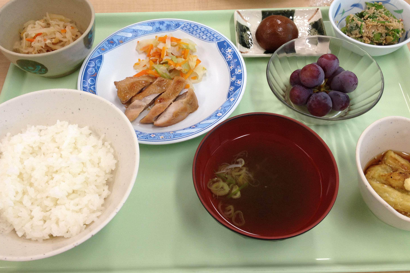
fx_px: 467
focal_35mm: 41
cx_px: 203
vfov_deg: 32.6
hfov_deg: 47.4
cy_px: 119
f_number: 2.4
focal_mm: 4.28
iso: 80
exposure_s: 1/60
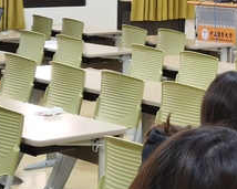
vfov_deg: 11.5
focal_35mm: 131
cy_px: -38
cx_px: 380
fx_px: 918
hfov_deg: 13.6
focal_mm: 5.35
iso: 160
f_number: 1.7
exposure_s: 1/120
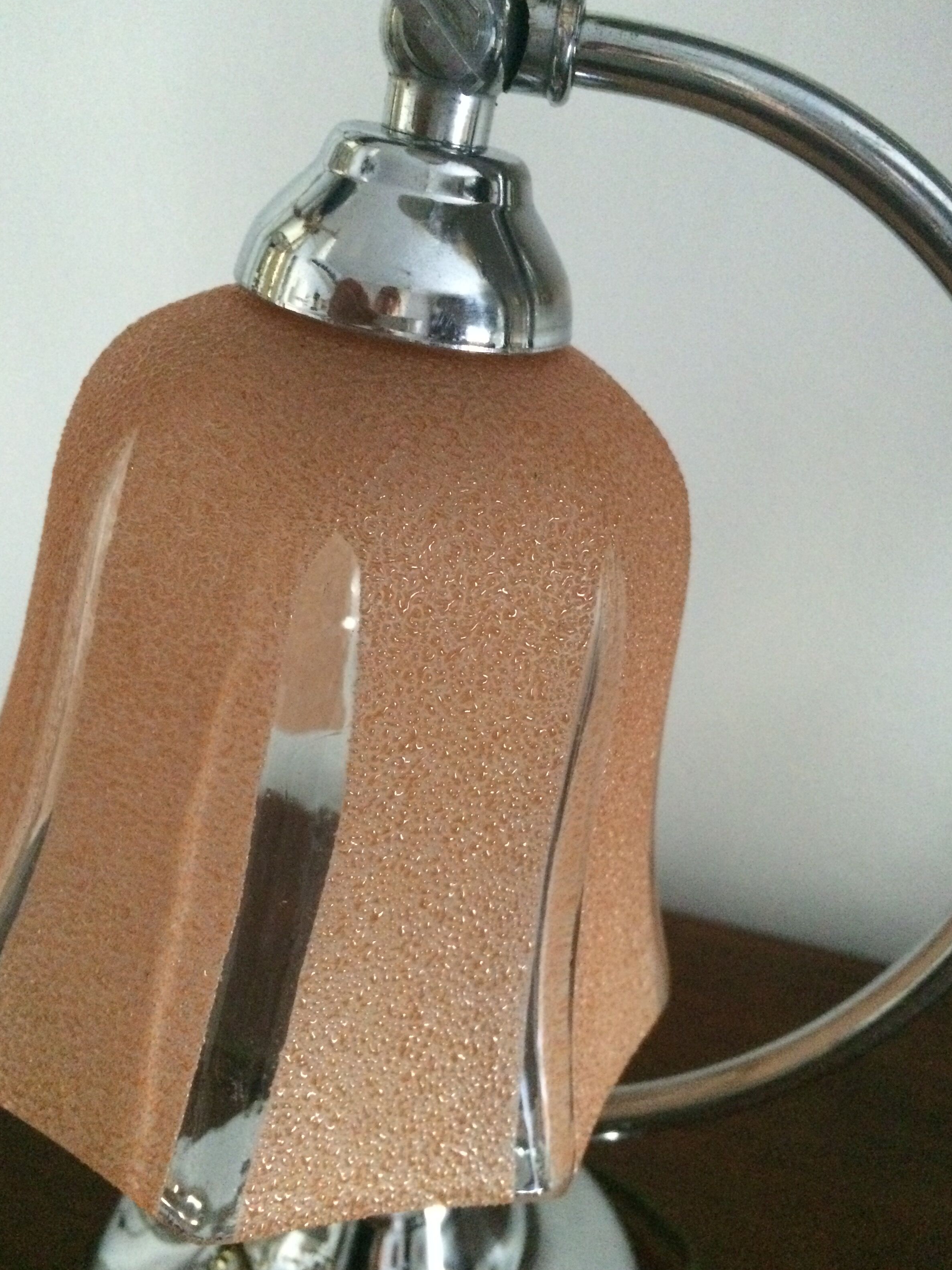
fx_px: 1100
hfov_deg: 46.8
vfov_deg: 60.0
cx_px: 472
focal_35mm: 30
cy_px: 638
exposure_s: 1/17
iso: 500
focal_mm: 4.15
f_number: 2.2
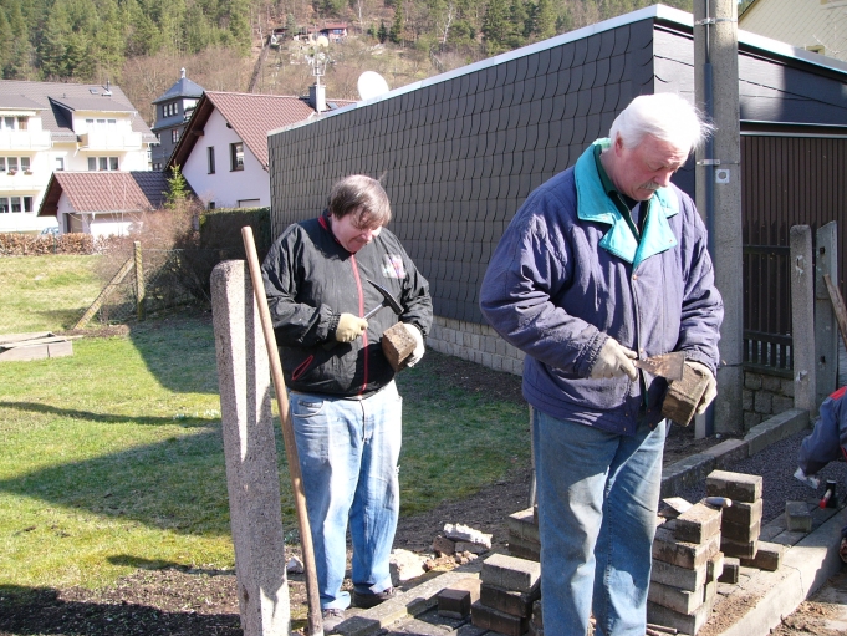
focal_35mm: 37
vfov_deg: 38.7
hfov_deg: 50.1
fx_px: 905
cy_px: 320
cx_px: 432
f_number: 2.8
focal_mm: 6
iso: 50
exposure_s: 1/250
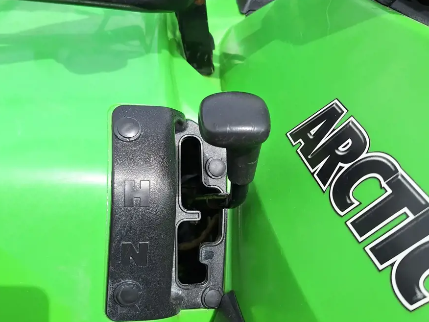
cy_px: 156
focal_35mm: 35
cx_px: 191
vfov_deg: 40.7
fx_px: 434
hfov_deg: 52.5
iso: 40
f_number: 1.8
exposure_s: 1/1792
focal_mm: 5.54
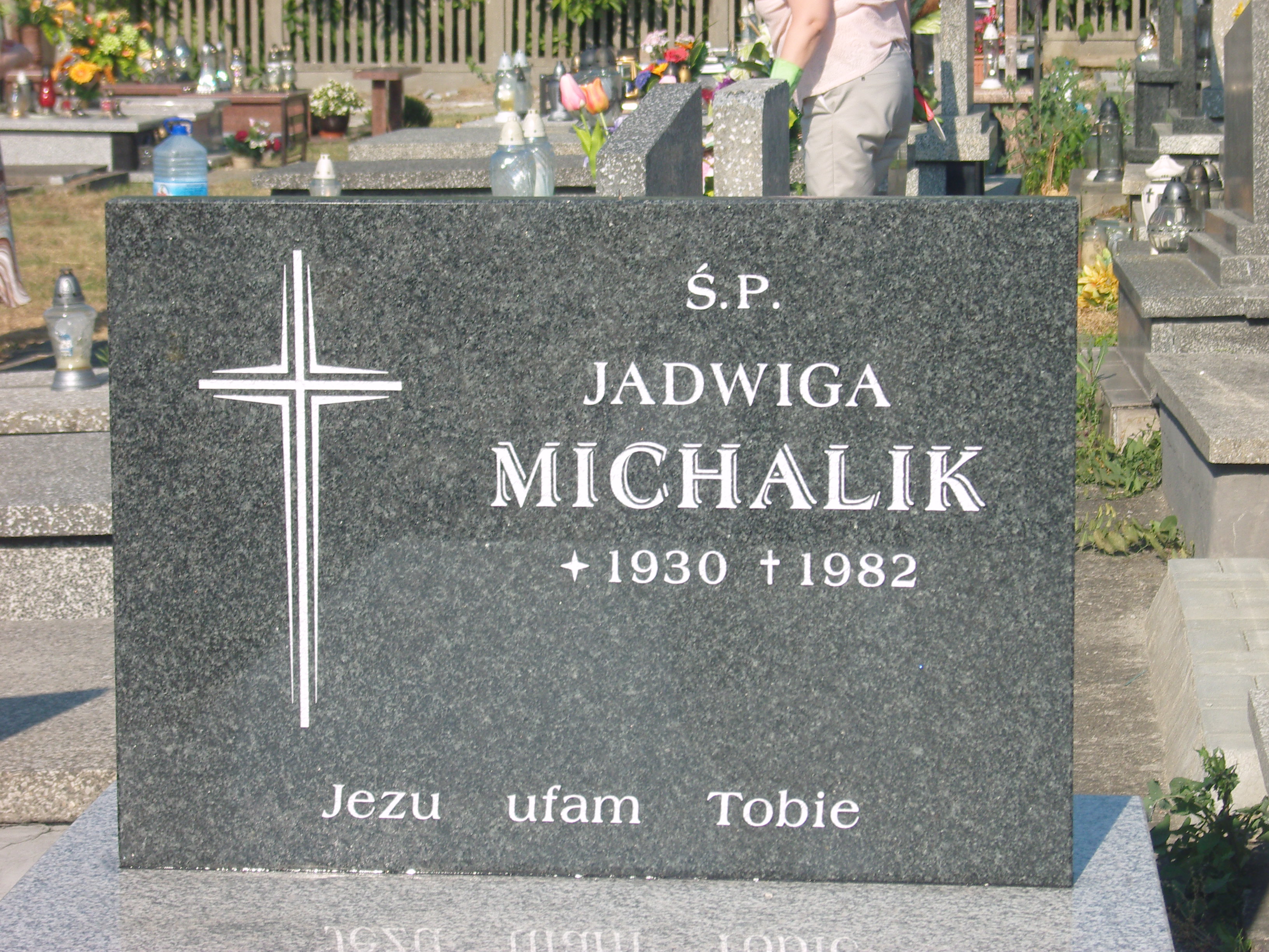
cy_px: 476
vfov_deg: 14.5
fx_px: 3739
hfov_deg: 19.3
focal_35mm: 102
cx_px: 634
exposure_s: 1/100
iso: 100
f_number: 12.9
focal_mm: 21.9
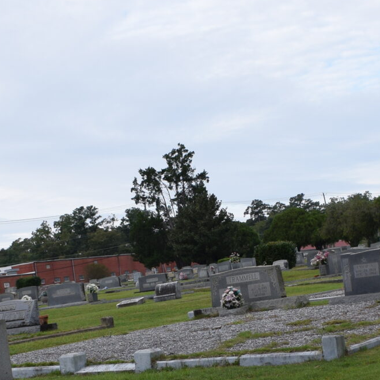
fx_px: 1105
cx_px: 231
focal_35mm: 89
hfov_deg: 19.5
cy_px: 239
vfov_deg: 19.5
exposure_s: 1/250
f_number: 8
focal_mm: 18
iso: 250
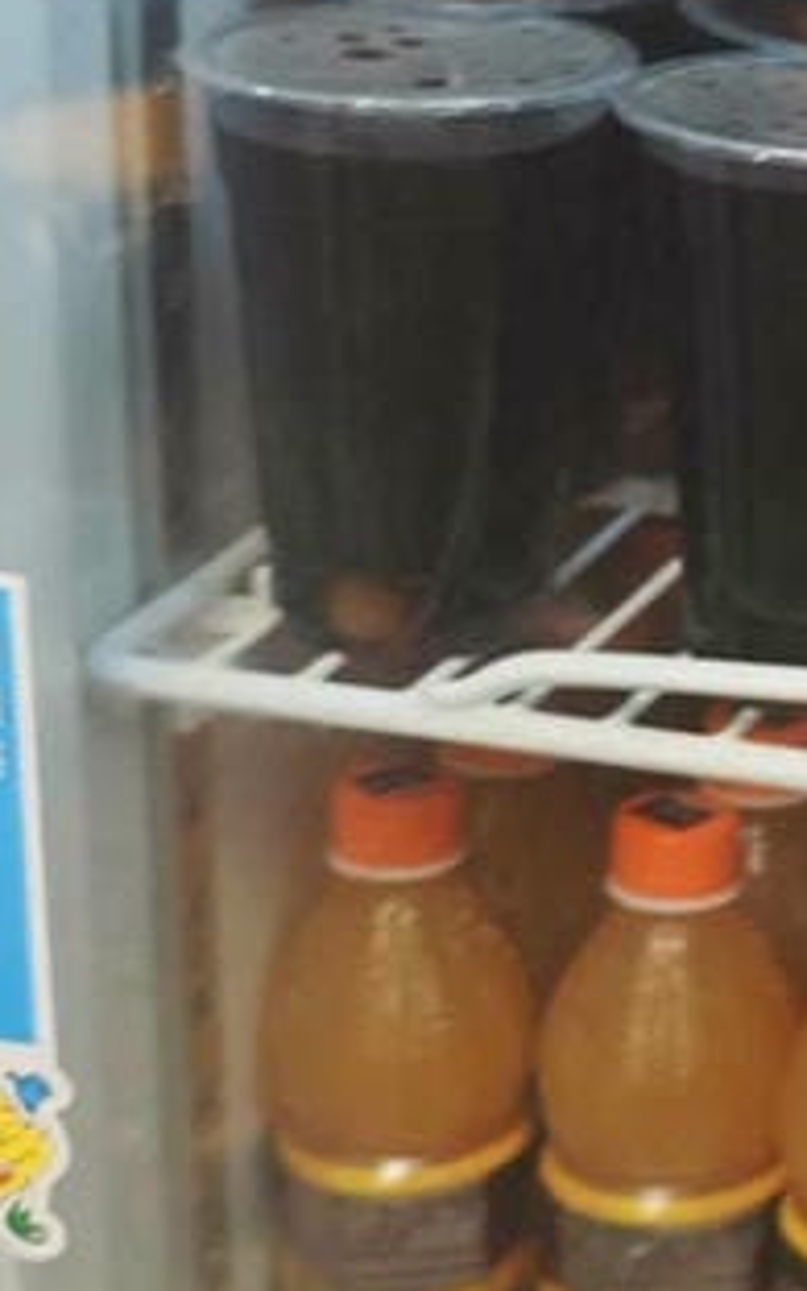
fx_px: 4399
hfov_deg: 9.8
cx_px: 1581
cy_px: 468
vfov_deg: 16.7
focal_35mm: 125
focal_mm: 8.72
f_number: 1.63
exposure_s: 1/60
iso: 160
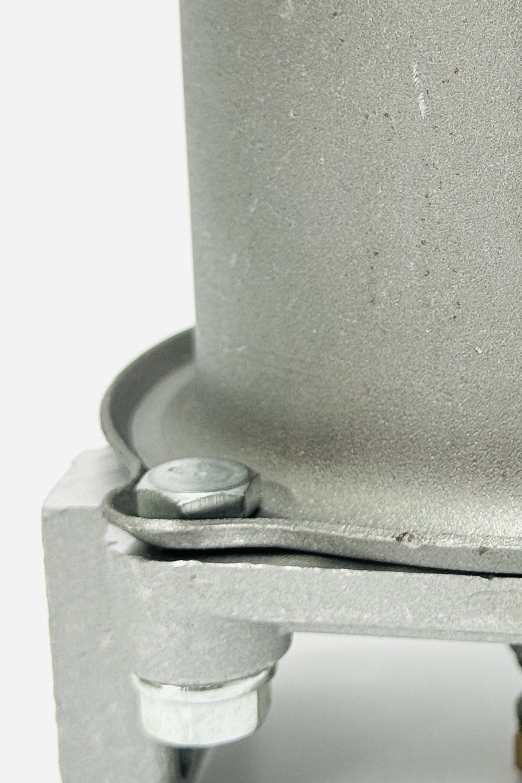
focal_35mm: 105
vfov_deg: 19.3
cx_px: 576
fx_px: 2284
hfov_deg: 12.8
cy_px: 198
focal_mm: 6.76
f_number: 1.78
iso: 64
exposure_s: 1/50
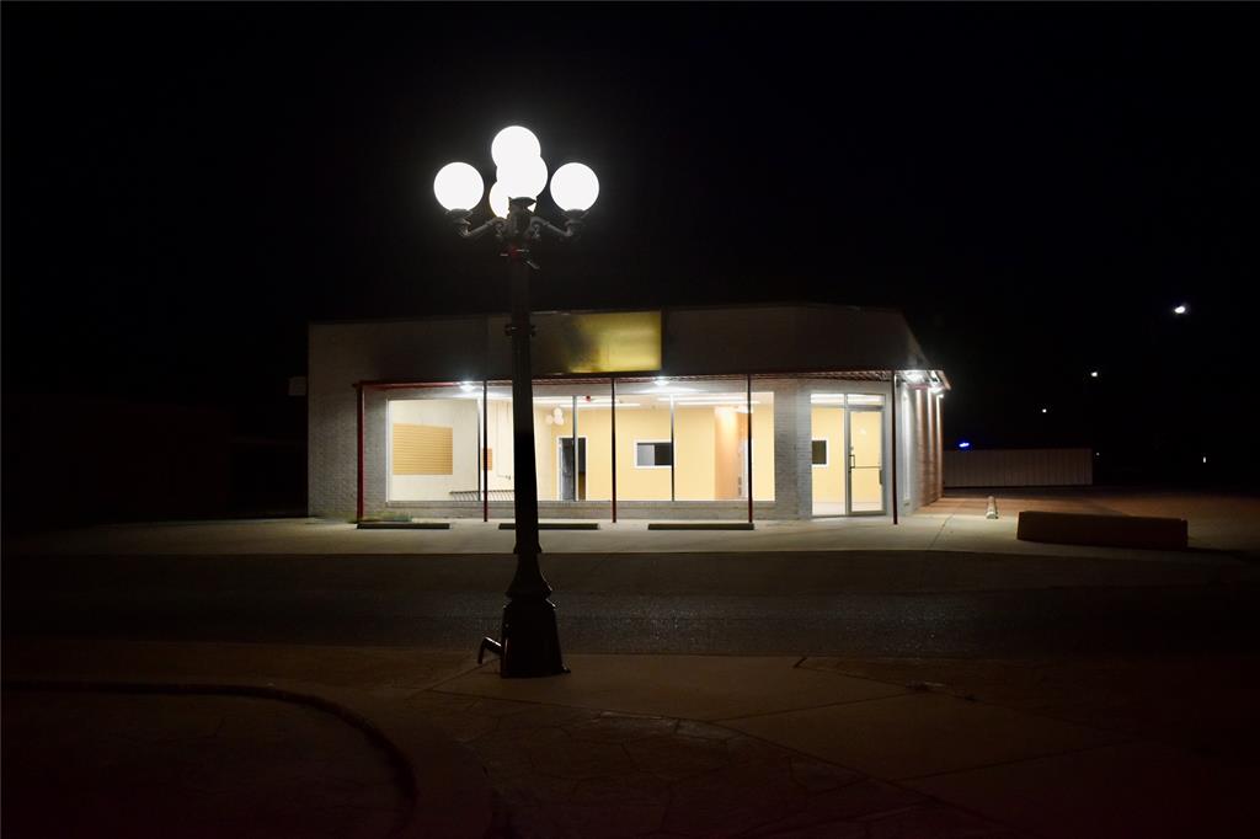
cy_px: 420
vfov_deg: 35.5
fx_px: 1312
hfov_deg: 51.3
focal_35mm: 38
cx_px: 630
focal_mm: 25
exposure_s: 1/125
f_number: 4
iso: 1100
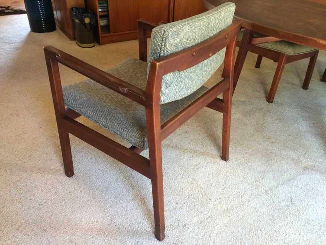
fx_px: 283
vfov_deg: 46.8
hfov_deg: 60.0
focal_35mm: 30
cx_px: 163
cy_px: 122
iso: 160
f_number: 2.2
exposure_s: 1/30
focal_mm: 4.12
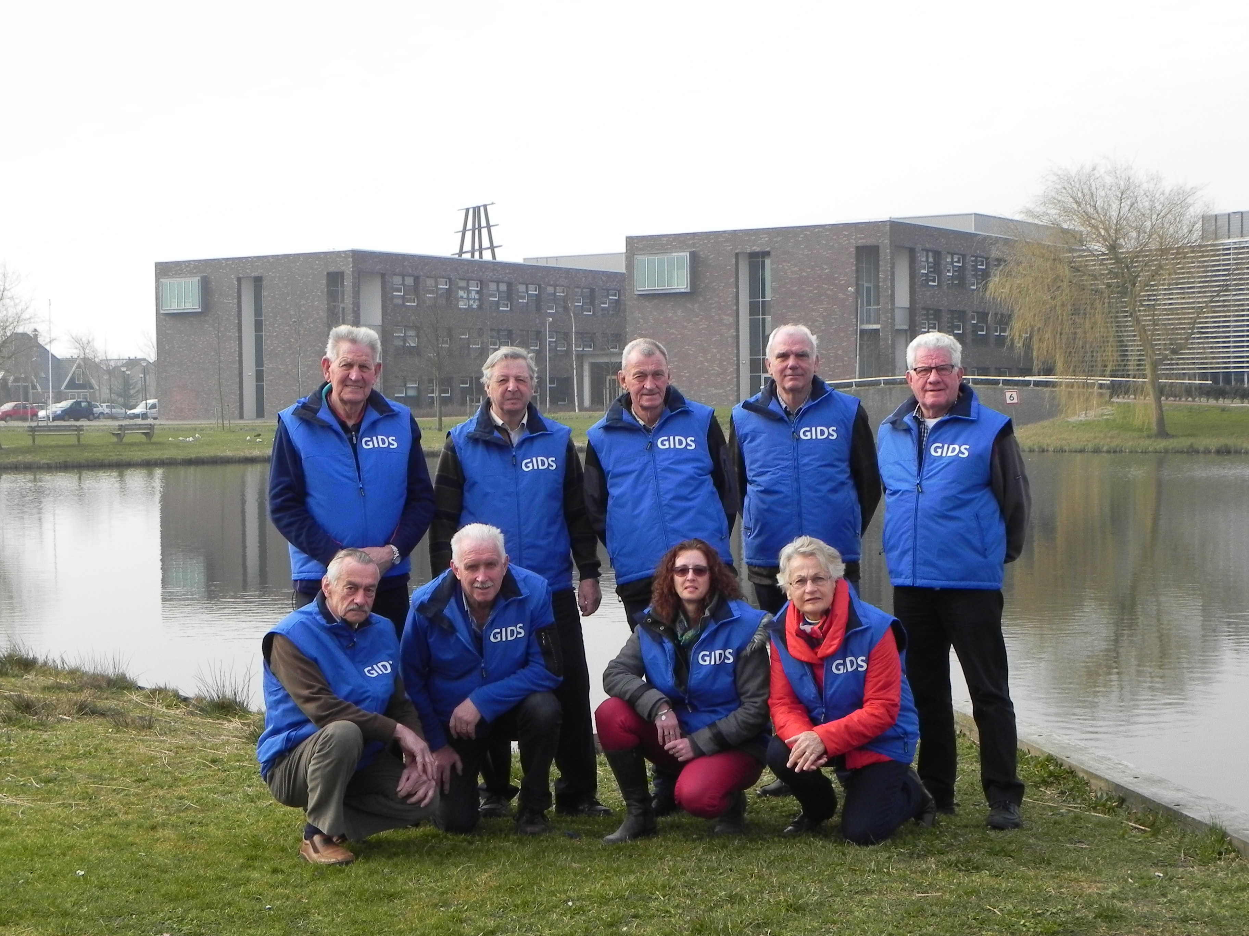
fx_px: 2093
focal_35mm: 58
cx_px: 624
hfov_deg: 33.2
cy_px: 468
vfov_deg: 25.2
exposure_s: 1/267
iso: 160
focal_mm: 10.3
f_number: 6.3
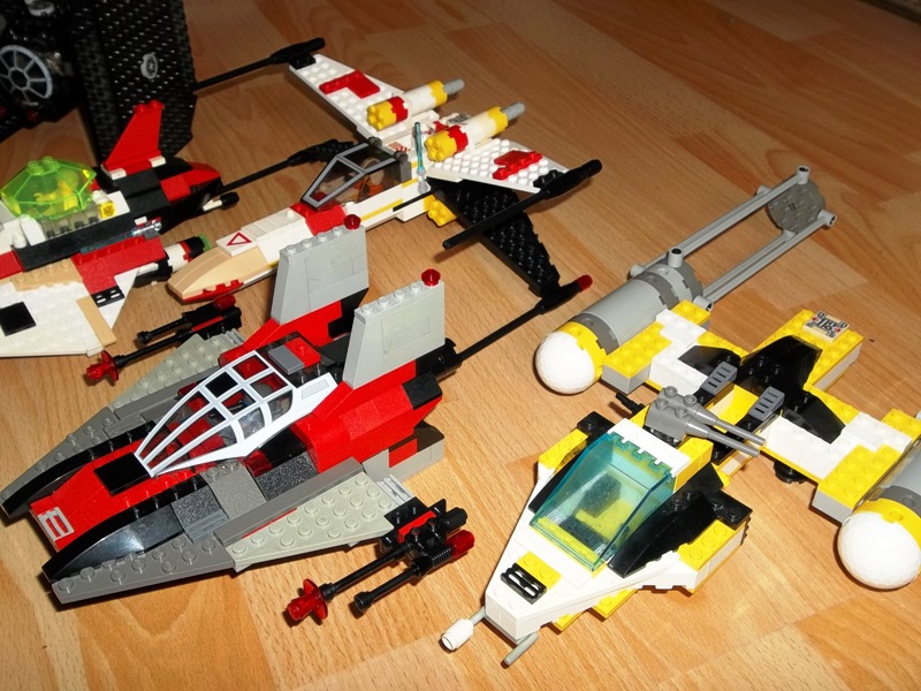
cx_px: 460
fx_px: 984
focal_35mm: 37
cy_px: 346
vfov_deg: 38.7
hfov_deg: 50.1
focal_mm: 6.6
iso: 80
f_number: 4
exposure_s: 1/40
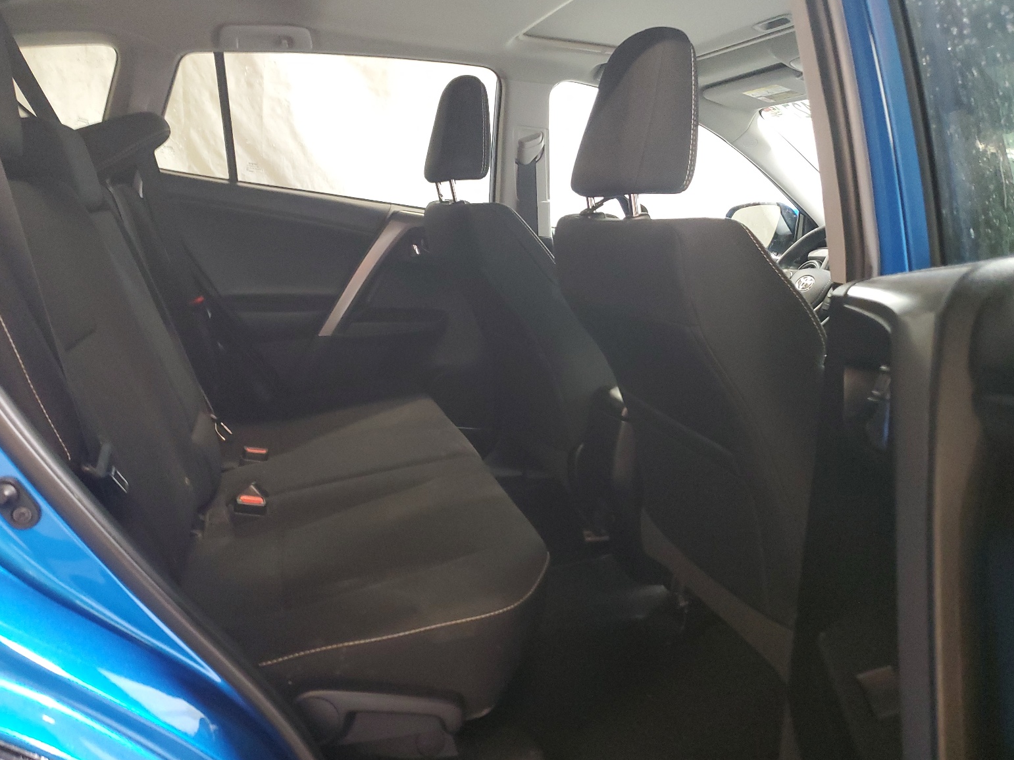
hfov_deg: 65.3
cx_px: 495
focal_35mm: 27
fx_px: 791
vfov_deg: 51.4
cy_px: 389
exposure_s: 1/20
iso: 303
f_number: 1.5
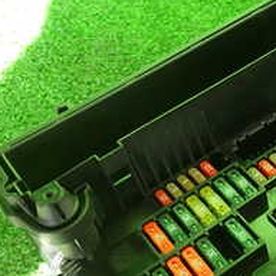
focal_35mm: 69
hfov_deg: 23.8
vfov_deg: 24.8
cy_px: 193
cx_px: 286
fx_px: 622
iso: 100
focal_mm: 4.5
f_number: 2
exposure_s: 1/60
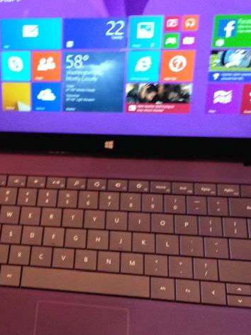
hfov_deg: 24.7
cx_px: 11
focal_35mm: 57
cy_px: 163
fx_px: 551
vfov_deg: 33.8
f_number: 2.4
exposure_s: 1/20
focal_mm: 4.12
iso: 250
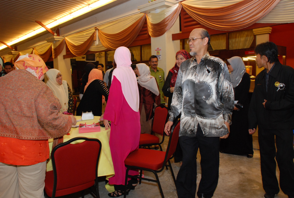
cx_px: 147
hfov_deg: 61.8
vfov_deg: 43.8
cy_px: 99
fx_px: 246
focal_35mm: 30
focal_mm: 20
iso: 1000
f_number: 5.6
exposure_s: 1/60
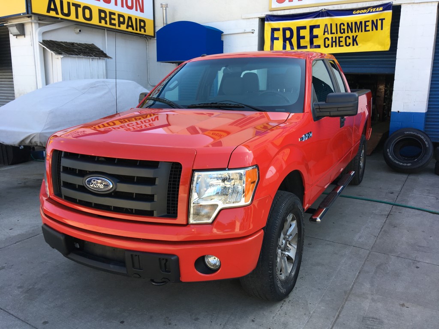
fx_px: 368
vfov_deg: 48.2
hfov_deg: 61.7
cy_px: 164
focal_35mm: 29
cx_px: 220
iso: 25
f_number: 2.2
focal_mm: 4.15
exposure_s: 1/223
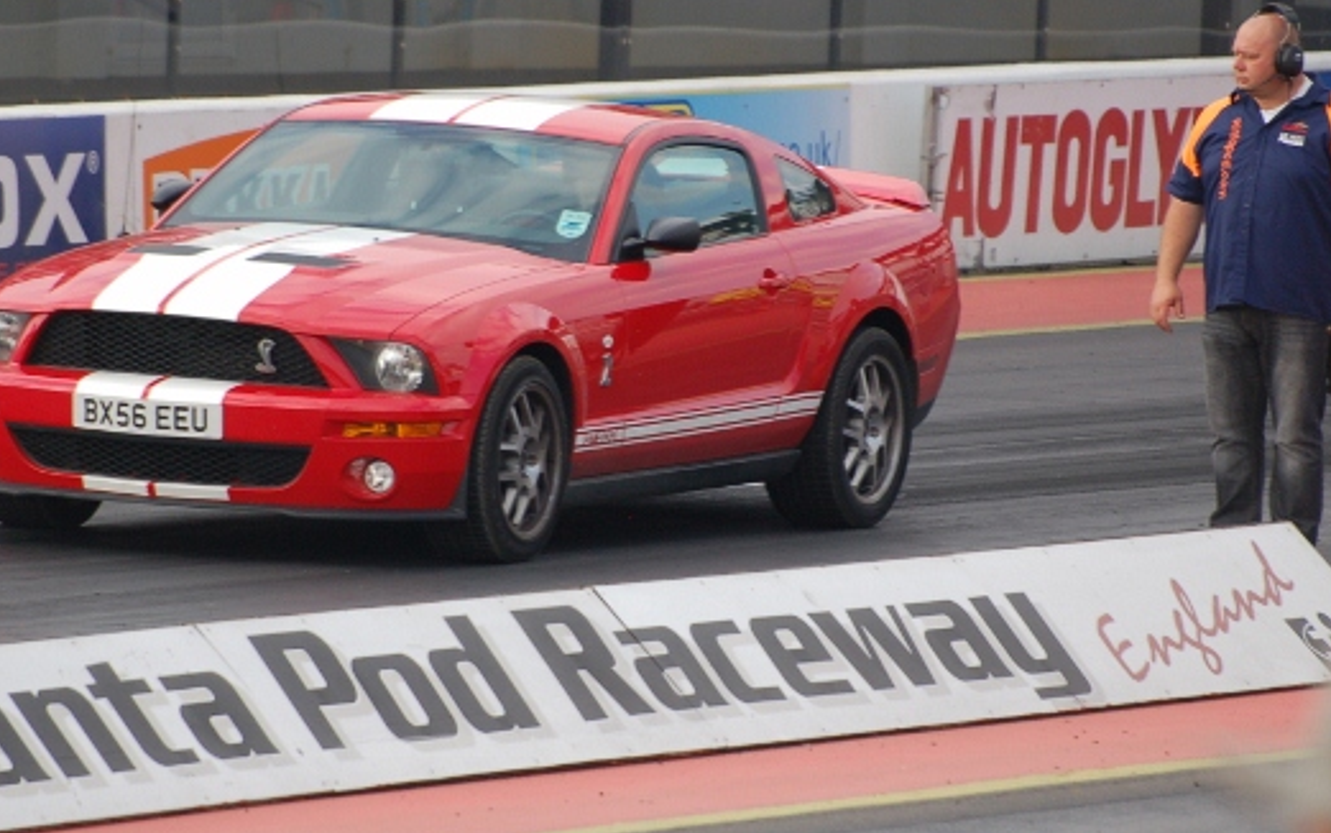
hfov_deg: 3.7
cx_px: 639
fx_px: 20393
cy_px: 371
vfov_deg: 2.3
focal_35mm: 562
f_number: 5.6
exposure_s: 1/640
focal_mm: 300
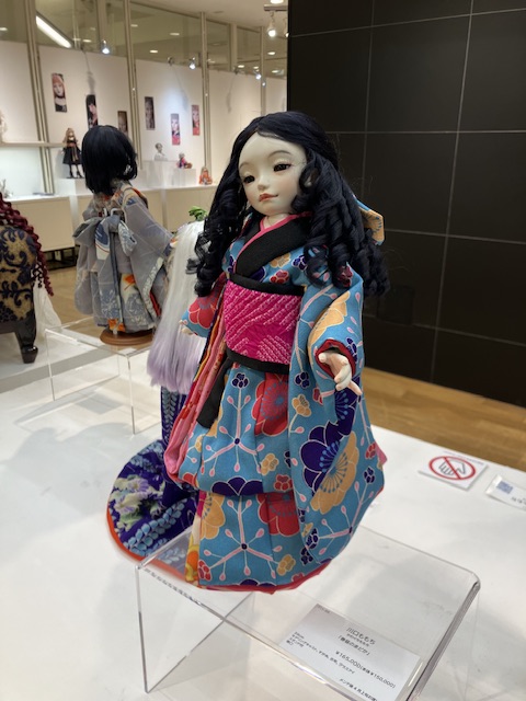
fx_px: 567
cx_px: 263
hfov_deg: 49.7
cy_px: 350
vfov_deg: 63.4
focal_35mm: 28
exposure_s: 1/120
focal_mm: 3.99
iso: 64
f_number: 1.8
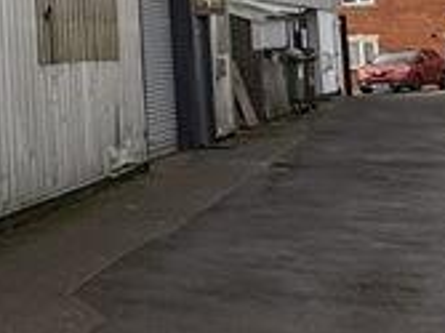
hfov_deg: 17.9
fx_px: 1105
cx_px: -368
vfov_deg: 16.7
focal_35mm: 86
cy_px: -27
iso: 50
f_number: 2.2
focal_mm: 2.22
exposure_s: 1/651
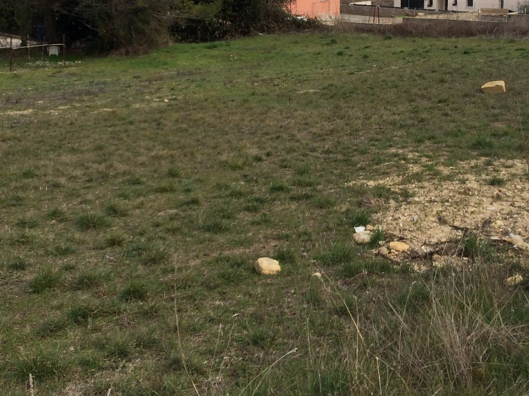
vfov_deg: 25.7
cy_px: 92
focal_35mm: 56
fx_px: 855
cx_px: 232
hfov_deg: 34.3
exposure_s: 1/2053
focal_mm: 4.15
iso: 32
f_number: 2.2
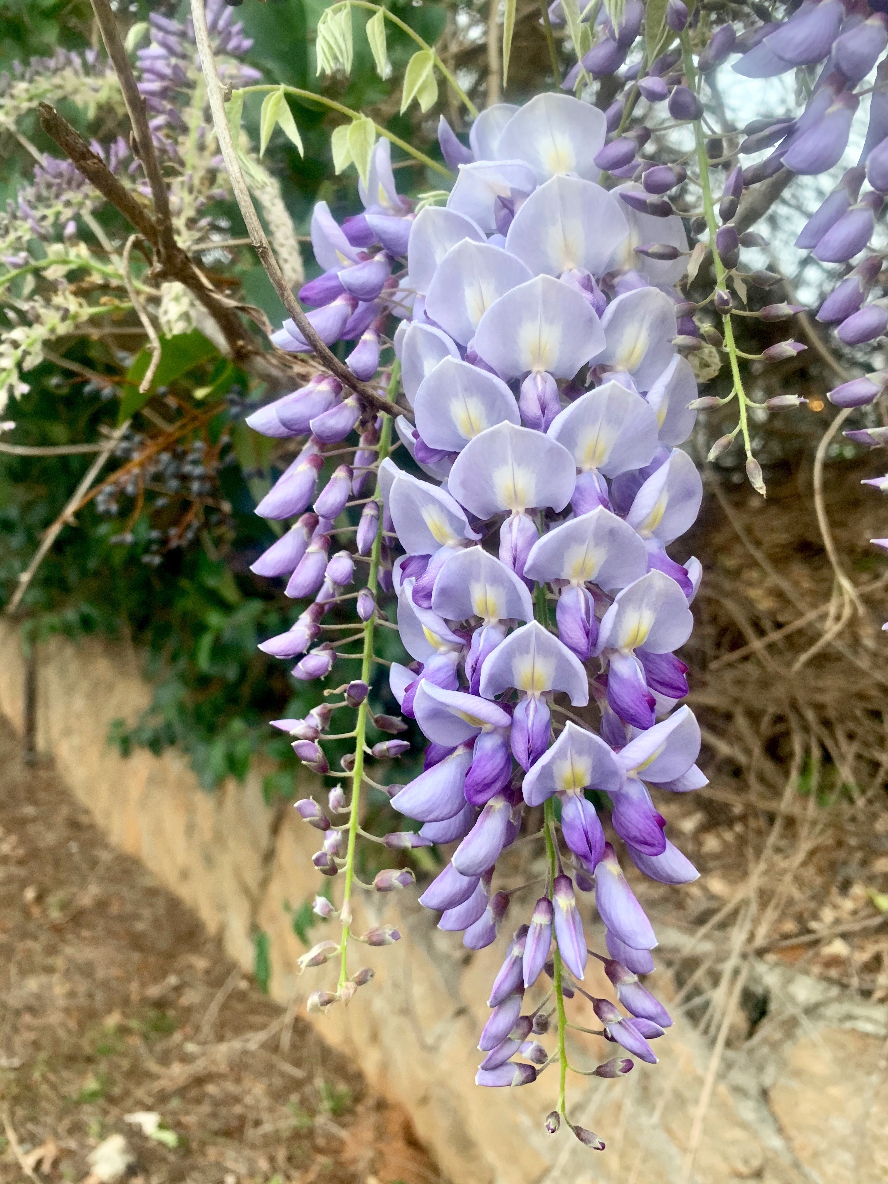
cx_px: 444
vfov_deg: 67.3
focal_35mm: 26
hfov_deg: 53.1
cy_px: 592
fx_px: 889
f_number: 1.8
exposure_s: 1/60
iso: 200
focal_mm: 4.25
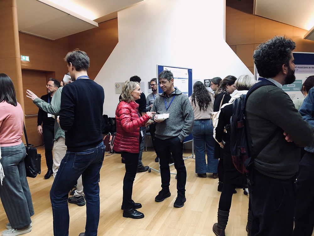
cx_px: 157
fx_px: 254
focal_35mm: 28
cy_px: 118
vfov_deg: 49.7
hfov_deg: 63.4
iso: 40
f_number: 1.8
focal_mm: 4
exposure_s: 1/20
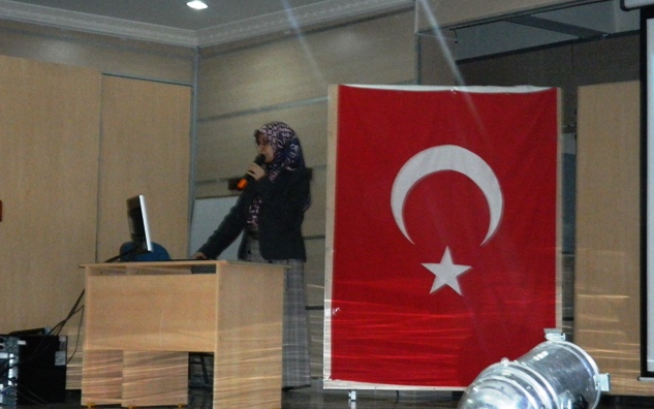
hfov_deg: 23.0
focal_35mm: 90
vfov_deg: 14.5
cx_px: 326
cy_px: 179
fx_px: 1605
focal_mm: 15.1
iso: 800
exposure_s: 1/50
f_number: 4.2
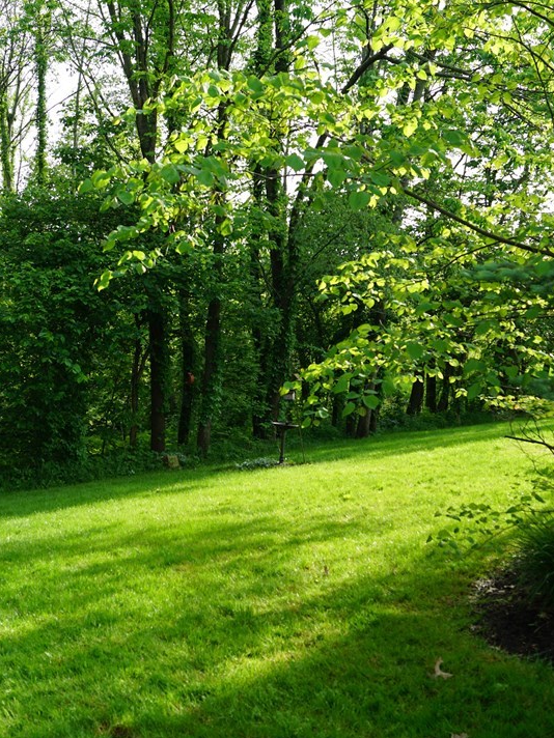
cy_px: 373
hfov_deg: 32.9
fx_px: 939
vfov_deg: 42.9
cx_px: 259
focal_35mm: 44
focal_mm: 20
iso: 100
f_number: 5.6
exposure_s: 1/80
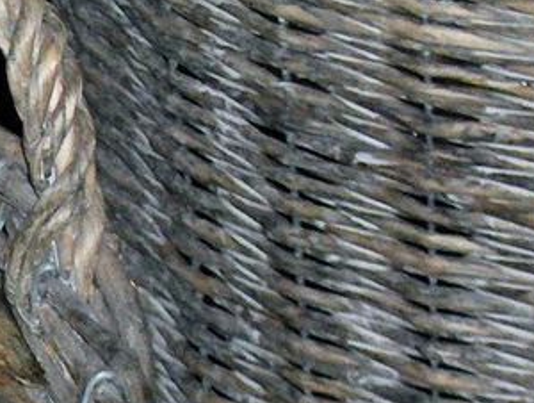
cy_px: 781
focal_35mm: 458
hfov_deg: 4.3
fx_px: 7077
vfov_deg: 3.2
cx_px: -525
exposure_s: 1/90
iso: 100
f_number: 3.9
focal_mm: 17.5
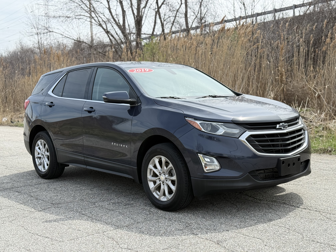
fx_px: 466
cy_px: 126
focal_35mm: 48
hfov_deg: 39.7
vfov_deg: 30.3
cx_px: 168
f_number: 1.78
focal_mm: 6.76
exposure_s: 1/3378
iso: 64
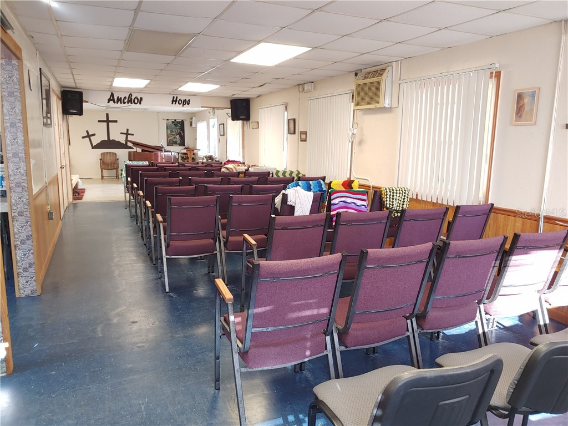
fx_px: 410
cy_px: 213
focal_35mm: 25
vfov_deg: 54.9
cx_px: 284
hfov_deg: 69.4
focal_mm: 4.23
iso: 100
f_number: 1.5
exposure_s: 1/40
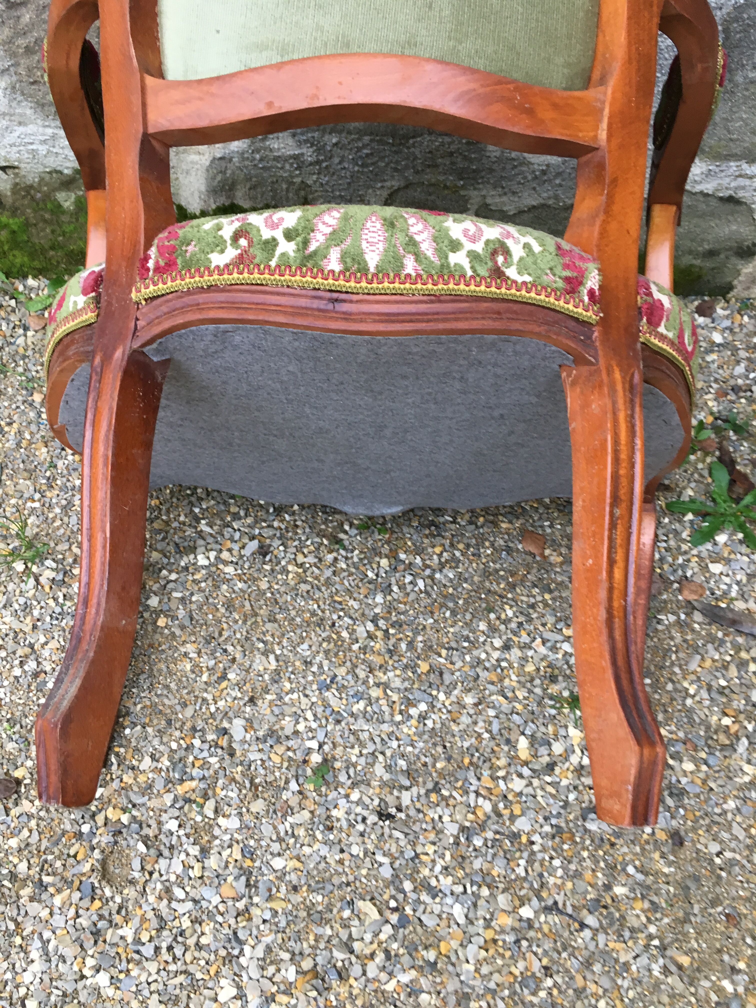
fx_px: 844
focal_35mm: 29
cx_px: 378
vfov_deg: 61.7
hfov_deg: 48.2
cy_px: 504
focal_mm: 4.15
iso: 50
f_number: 2.2
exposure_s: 1/33
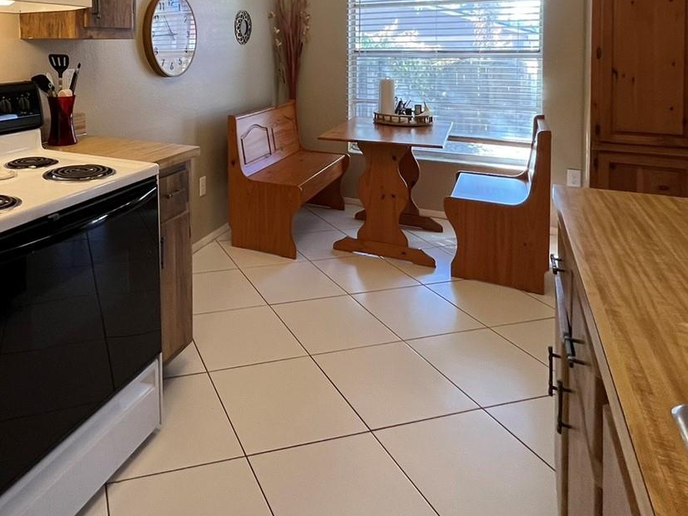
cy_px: 64
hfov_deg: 65.9
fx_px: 497
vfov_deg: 49.6
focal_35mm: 25
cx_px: 187
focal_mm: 1.57
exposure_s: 1/120
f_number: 1.8
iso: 200
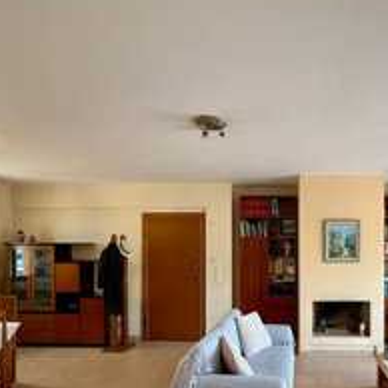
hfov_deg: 63.6
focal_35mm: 23
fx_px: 292
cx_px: 288
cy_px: 248
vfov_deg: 66.0
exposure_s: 1/100
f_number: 2.2
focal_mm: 2.22
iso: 160
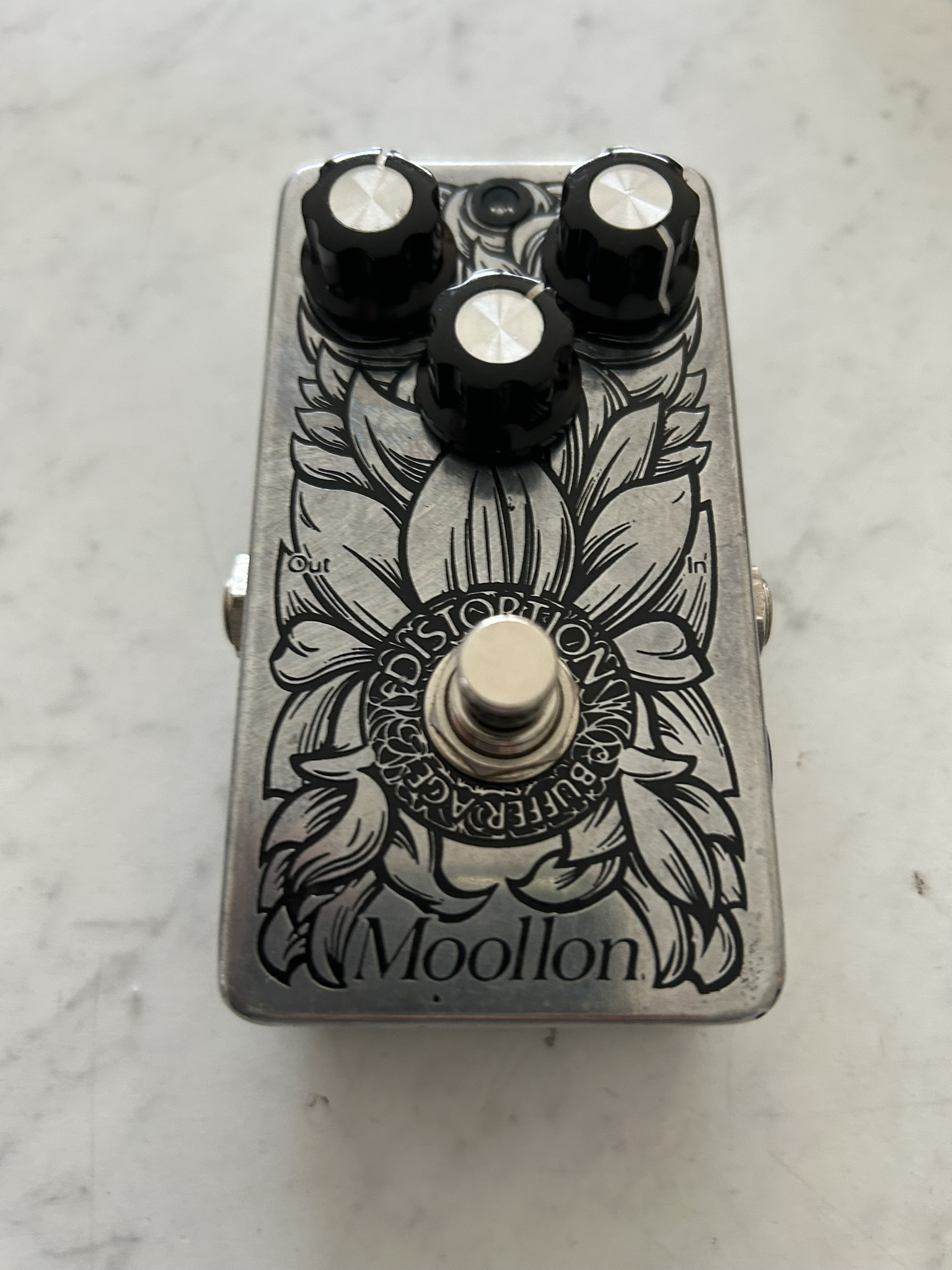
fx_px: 953
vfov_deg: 67.3
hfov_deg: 53.1
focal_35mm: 26
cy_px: 635
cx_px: 476
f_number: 1.5
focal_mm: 5.7
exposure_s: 1/60
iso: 160
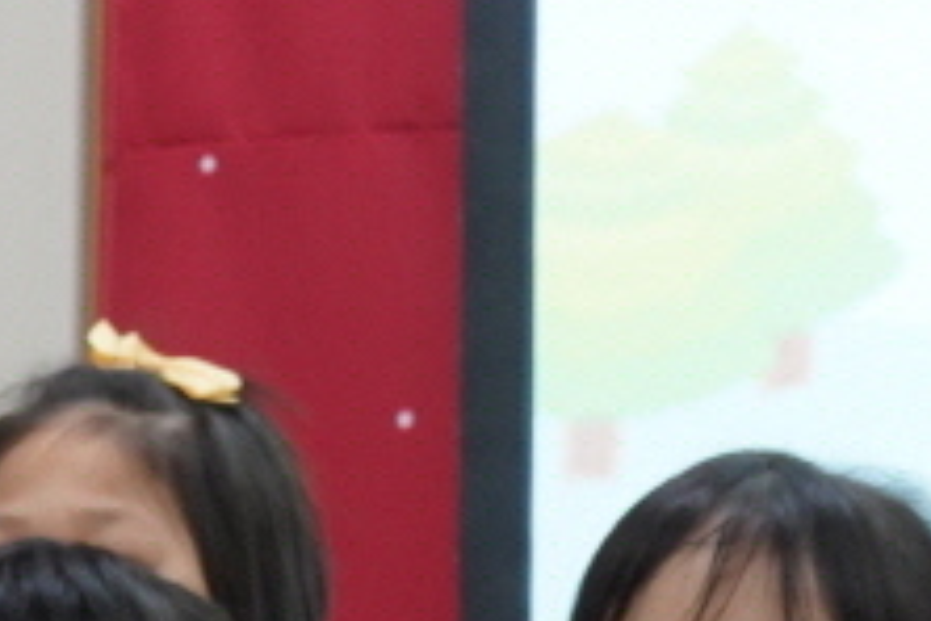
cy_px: 1045
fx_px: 6154
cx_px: 650
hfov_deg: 8.6
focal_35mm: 238
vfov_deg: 5.7
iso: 2500
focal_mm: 44
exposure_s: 1/80
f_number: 7.1
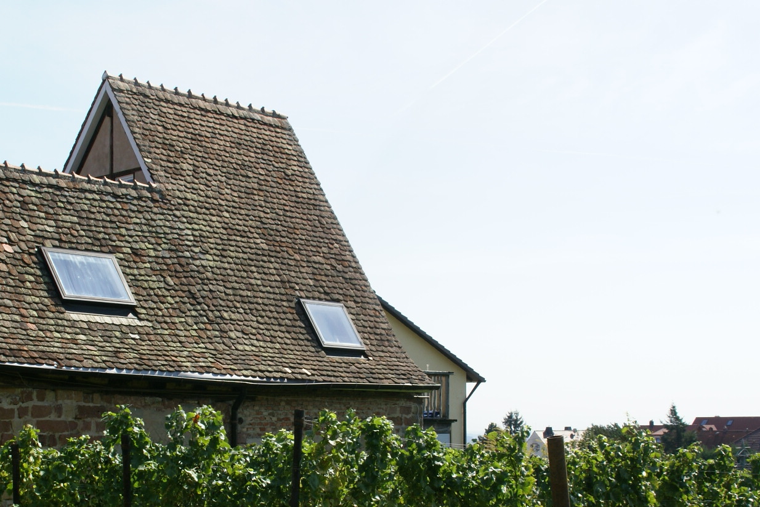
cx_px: 310
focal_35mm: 56
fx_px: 1182
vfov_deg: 24.0
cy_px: 375
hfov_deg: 35.5
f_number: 10
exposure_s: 1/160
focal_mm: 24
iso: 100
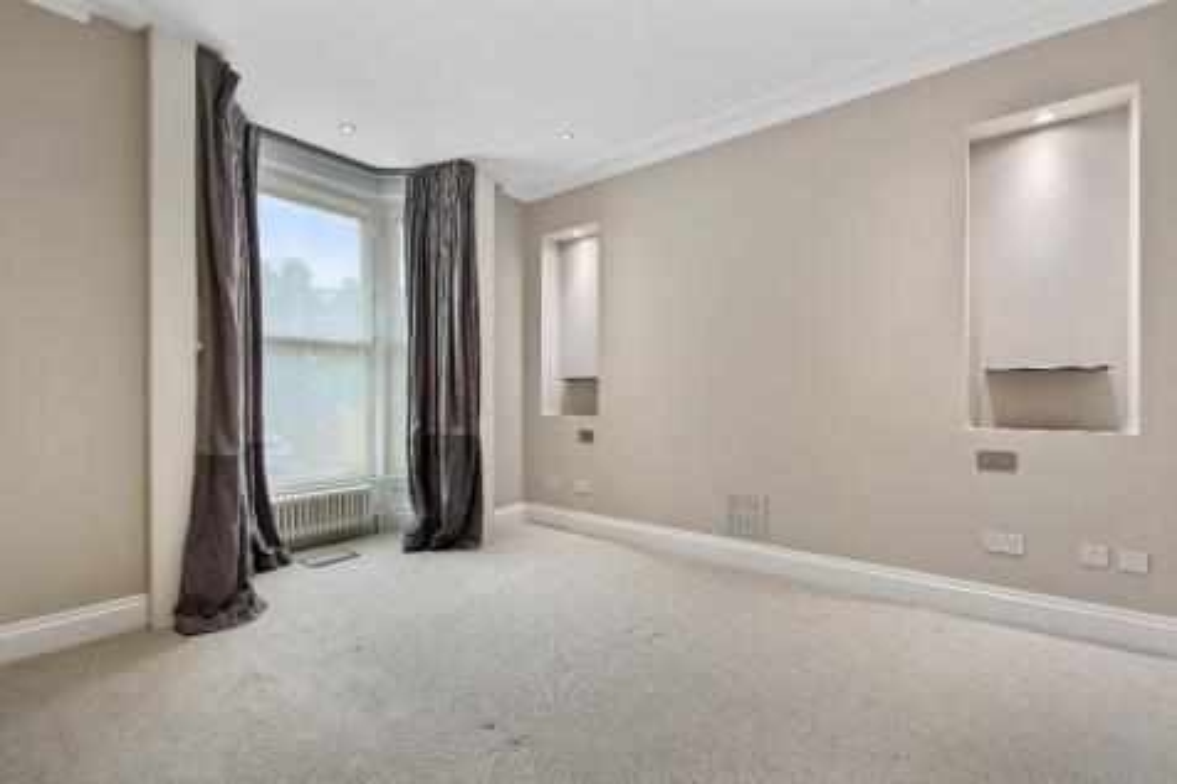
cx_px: 588
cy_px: 392
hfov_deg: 100.4
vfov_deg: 77.3
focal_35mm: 15
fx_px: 490
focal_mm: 10
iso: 200
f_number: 5.6
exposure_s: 1/2.5
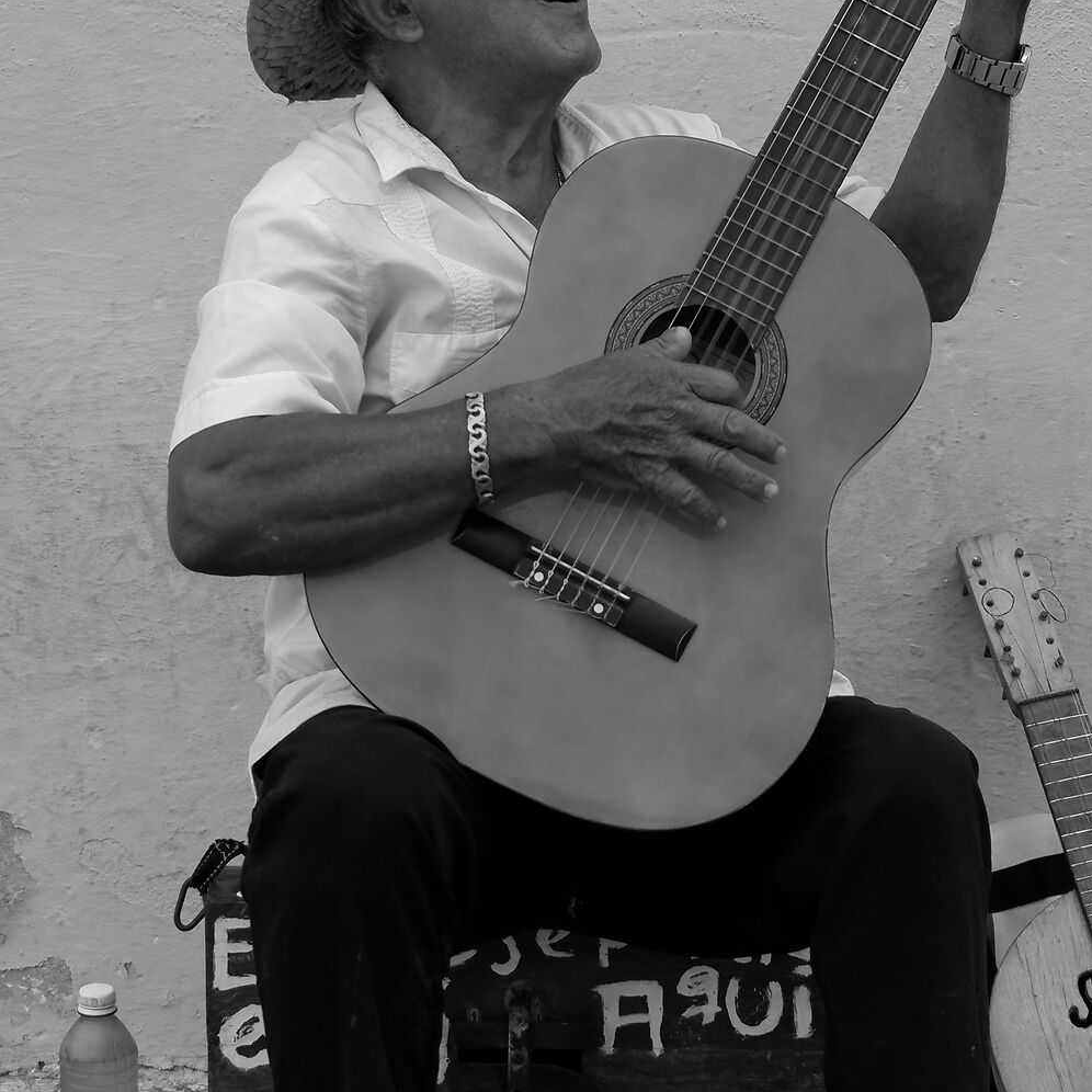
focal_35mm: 86
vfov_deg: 20.2
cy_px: 567
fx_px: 3069
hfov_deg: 20.2
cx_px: 632
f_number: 4.5
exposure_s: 1/180
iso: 200
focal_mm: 28
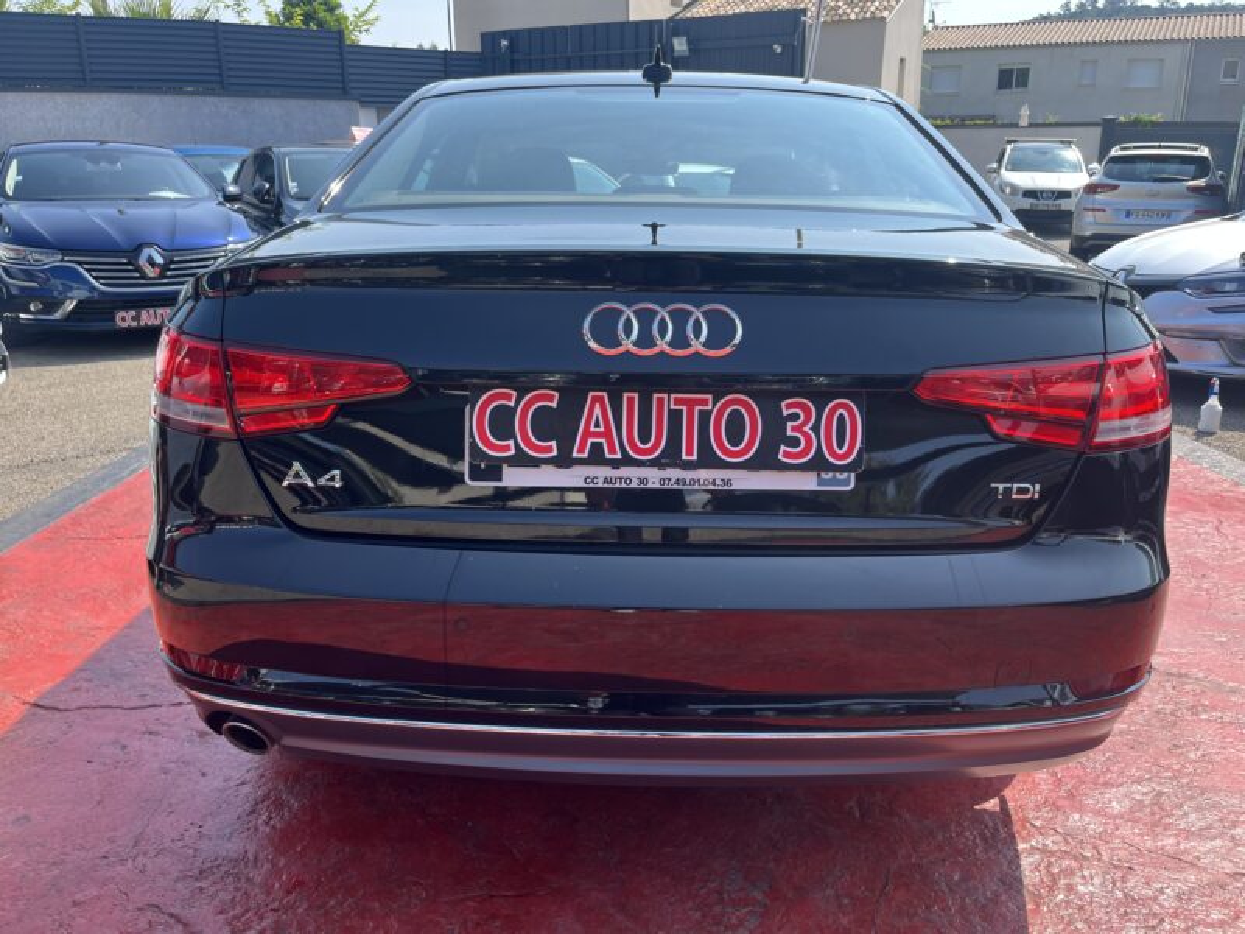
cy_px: 467
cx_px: 622
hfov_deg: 67.3
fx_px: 935
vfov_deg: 53.1
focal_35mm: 26
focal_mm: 5.1
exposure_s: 1/891
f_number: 1.6
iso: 50
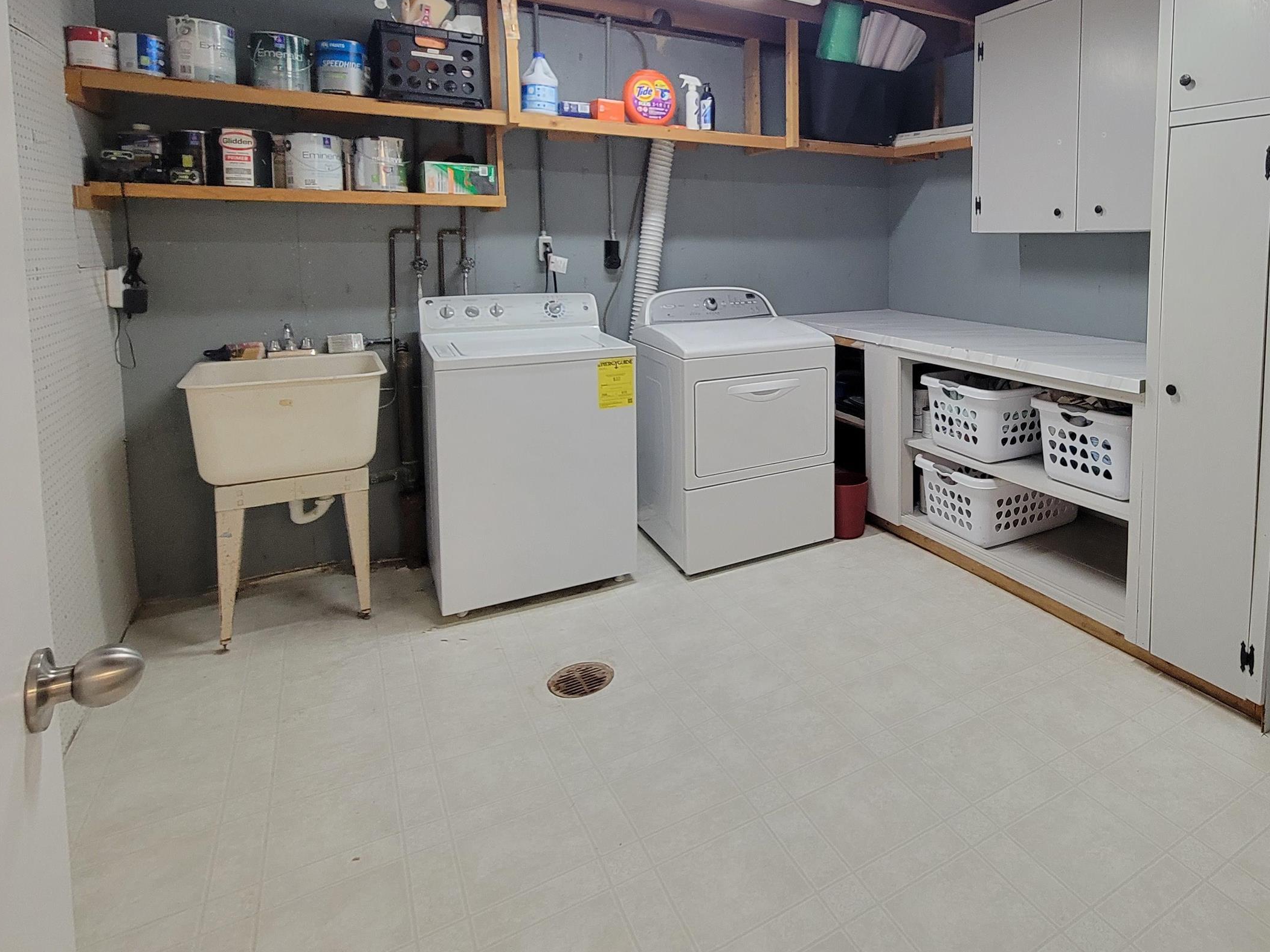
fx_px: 697
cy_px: 289
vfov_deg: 66.1
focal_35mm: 19
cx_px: 845
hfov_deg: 81.9
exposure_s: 1/60
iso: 400
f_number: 2.2
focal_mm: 2.2
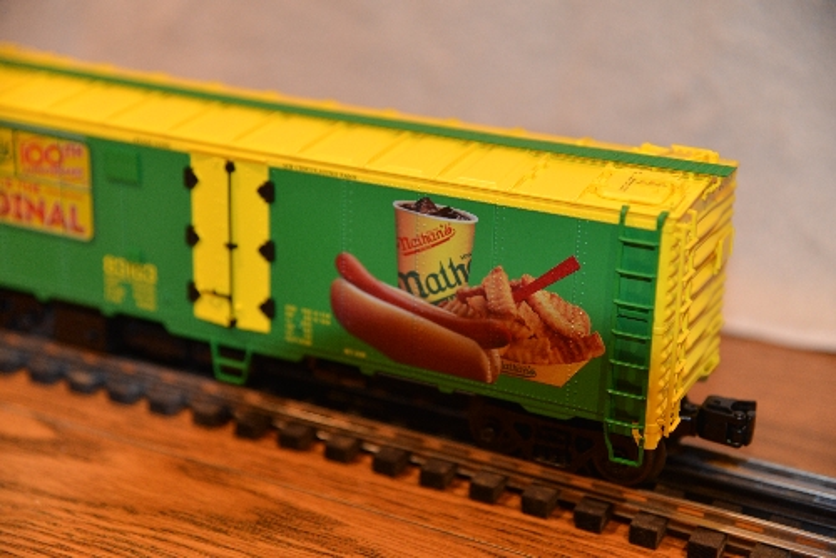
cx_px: 418
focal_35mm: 70
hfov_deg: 28.8
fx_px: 1626
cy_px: 279
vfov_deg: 19.5
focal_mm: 70
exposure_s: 1/60
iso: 800
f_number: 4
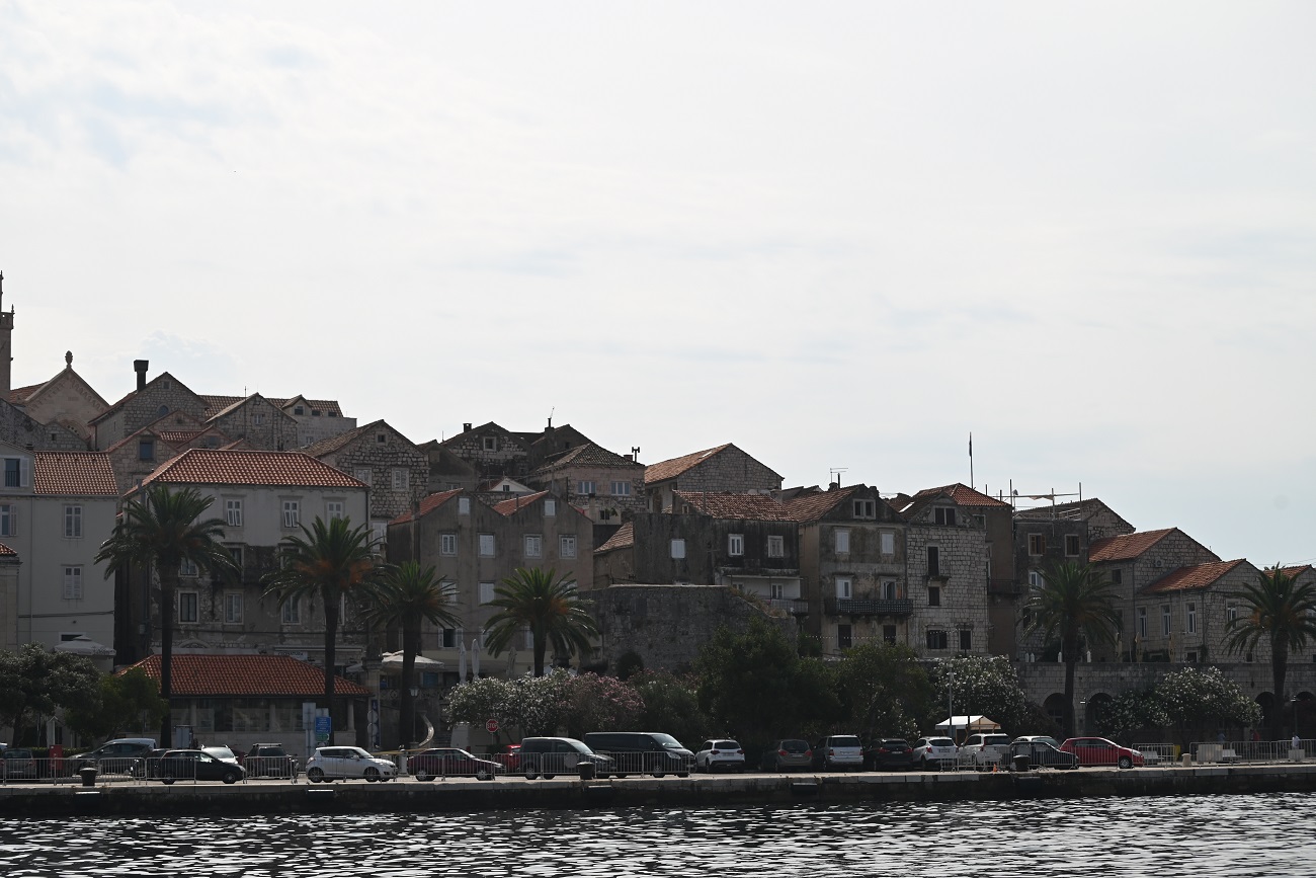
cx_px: 658
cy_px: 439
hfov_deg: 27.0
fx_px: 2742
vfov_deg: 18.2
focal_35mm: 75
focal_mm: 75
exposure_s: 1/800
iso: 100
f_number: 7.1
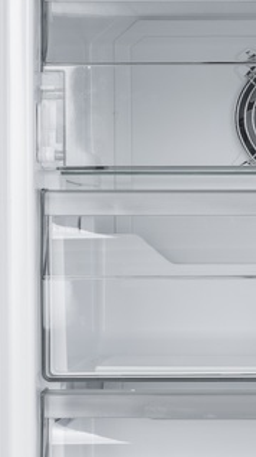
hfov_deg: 10.1
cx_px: 286
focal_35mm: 119
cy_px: 314
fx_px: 1438
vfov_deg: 18.0
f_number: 8
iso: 50
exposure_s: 1/160
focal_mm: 60
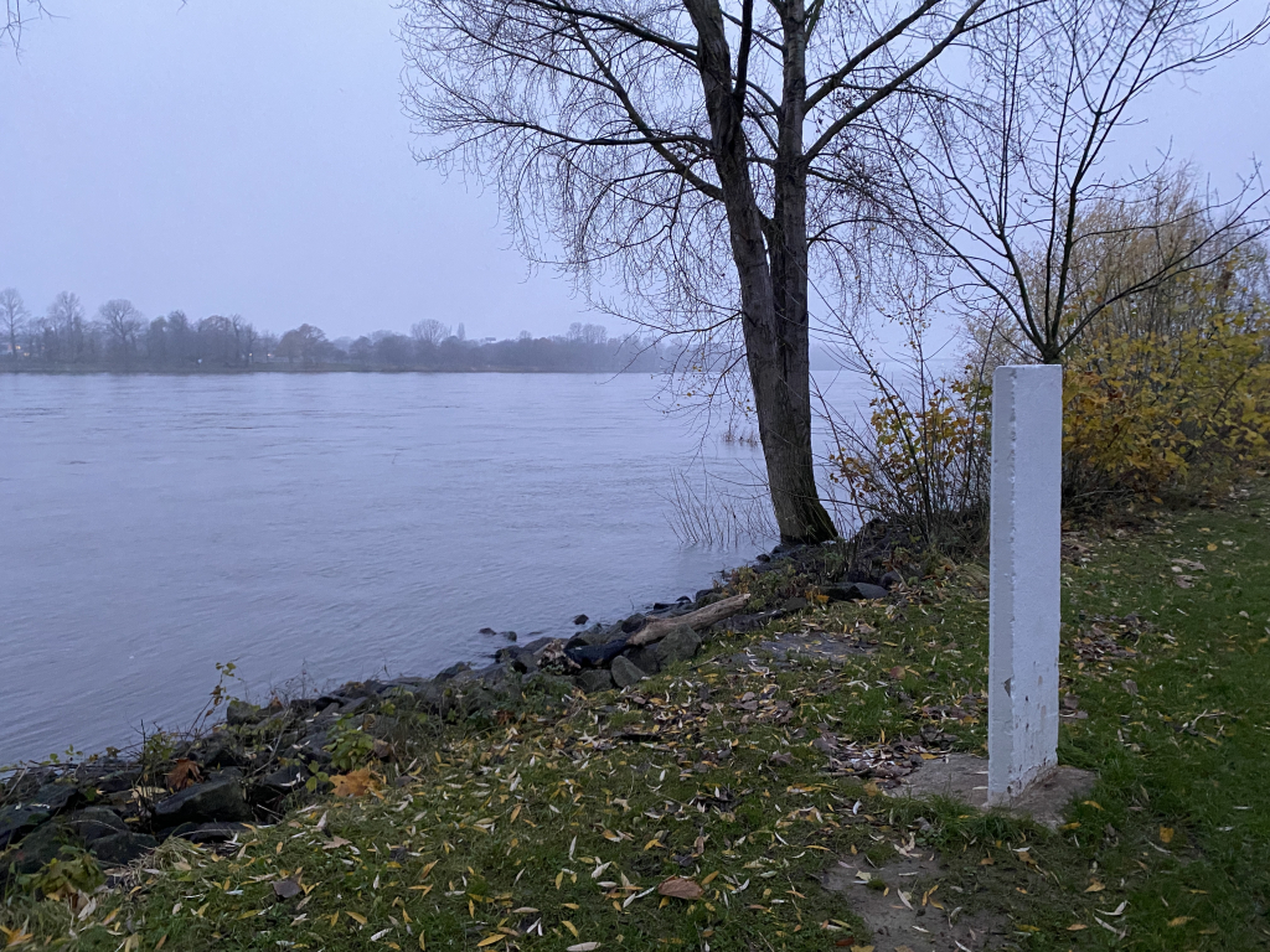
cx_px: 635
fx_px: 954
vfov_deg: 53.1
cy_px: 476
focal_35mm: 26
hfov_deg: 67.3
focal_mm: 4.25
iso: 500
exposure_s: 1/60
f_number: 1.8
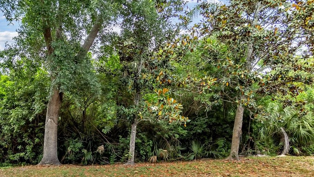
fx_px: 208
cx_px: 106
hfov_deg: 71.9
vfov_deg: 44.5
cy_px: 133
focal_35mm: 25
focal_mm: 10
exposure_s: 1/125
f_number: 4
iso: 100
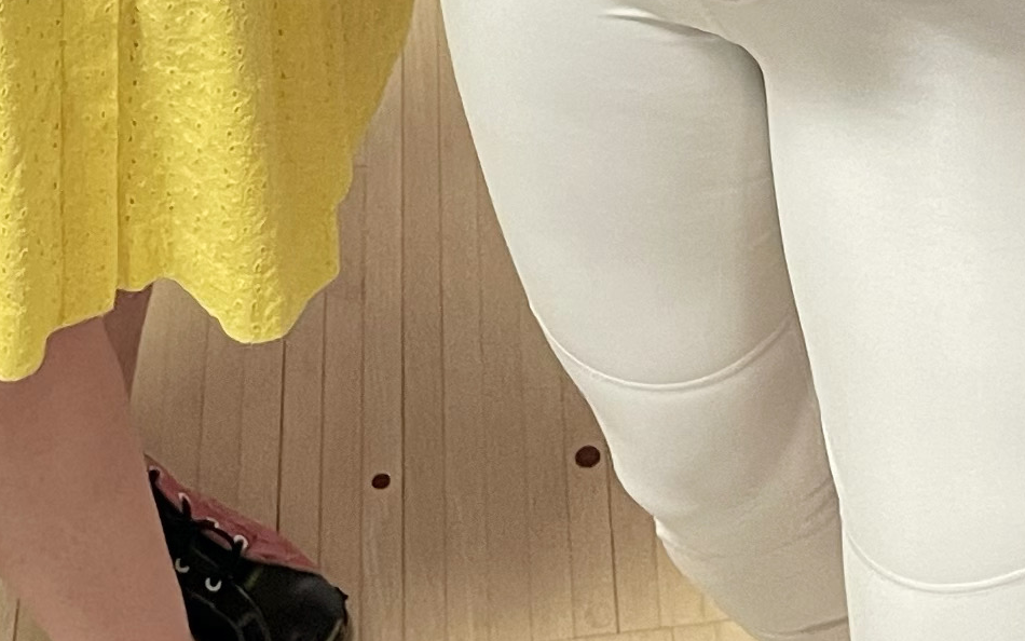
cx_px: 788
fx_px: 3269
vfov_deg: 10.0
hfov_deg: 17.7
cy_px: -842
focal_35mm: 117
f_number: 1.6
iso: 250
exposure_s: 1/60
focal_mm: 4.2
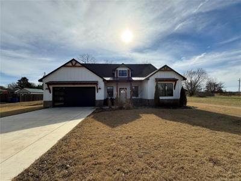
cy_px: 90
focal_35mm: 14
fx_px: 97
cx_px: 120
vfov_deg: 85.7
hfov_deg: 102.1
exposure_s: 1/2976
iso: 80
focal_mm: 2.22
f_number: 2.2
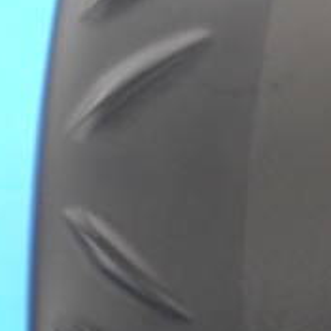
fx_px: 2943
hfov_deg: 6.4
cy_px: 159
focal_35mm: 272
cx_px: 323
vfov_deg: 6.4
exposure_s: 1/40
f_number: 5.6
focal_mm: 42
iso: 800
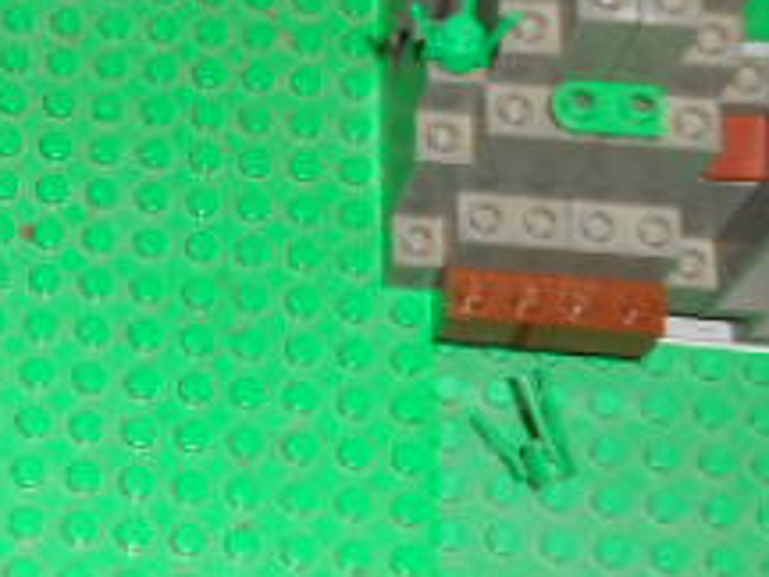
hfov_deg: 20.4
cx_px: -185
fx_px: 1977
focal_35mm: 89
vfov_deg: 16.5
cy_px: 182
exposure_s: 1/25
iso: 80
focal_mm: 5.3
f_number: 3.8
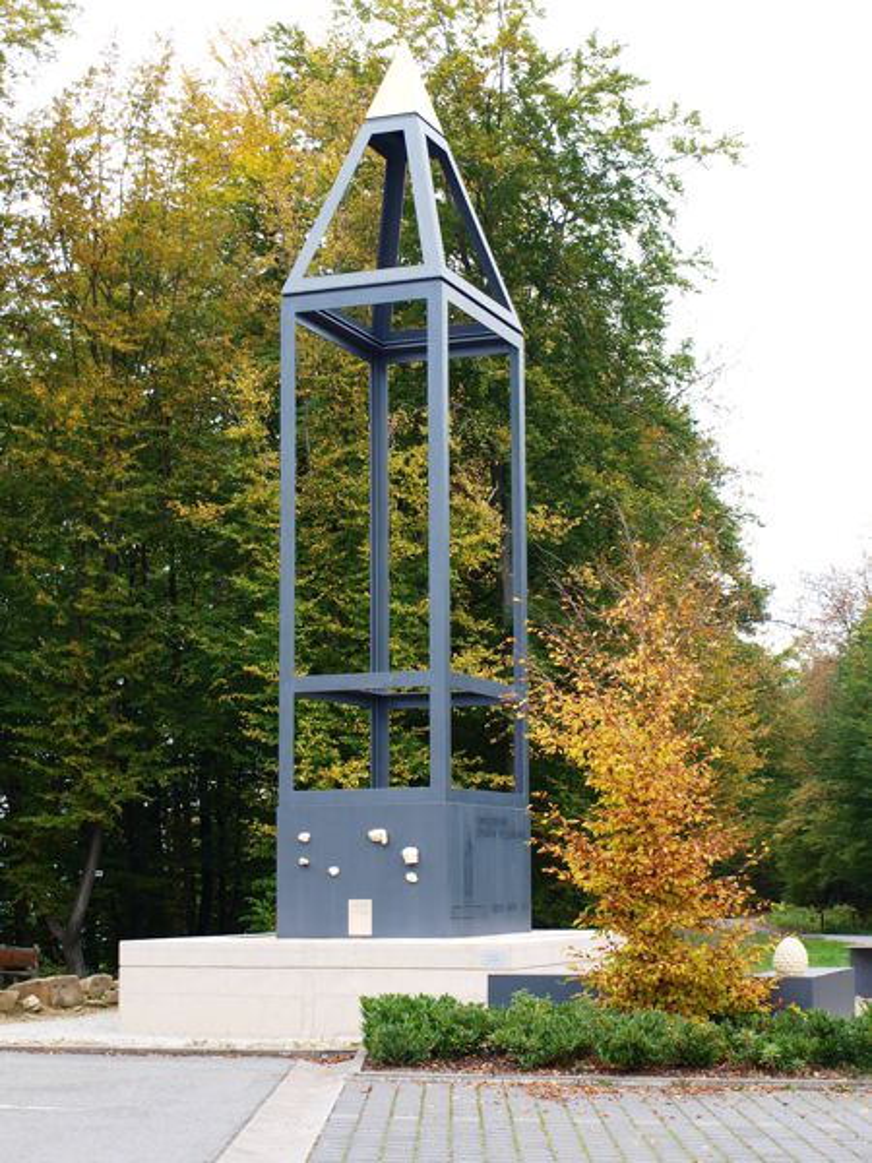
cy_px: 582
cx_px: 436
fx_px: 2284
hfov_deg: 21.6
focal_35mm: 68
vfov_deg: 28.6
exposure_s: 1/80
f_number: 5.6
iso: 100
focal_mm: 34
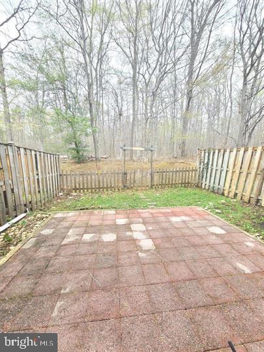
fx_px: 132
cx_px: 132
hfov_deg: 89.9
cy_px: 176
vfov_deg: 106.2
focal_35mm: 13
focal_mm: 2.2
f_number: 2.2
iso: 50
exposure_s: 1/170
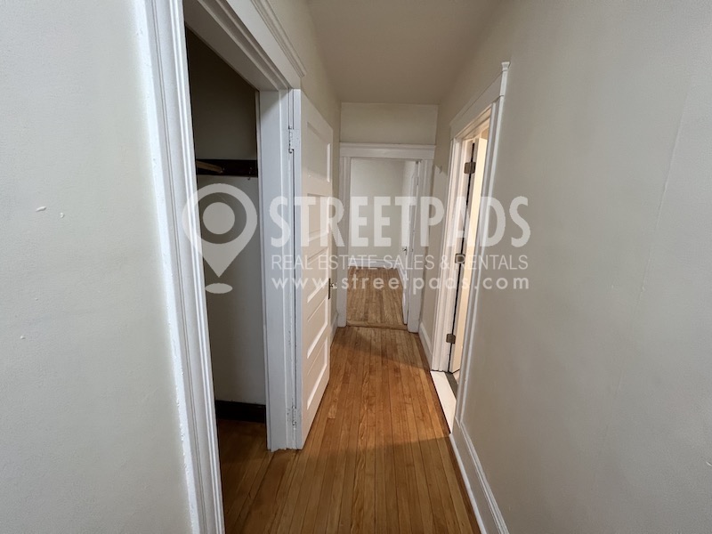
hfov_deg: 106.2
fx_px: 267
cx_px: 356
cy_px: 267
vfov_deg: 89.9
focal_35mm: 13
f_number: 1.8
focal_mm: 1.57
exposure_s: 1/60
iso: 250
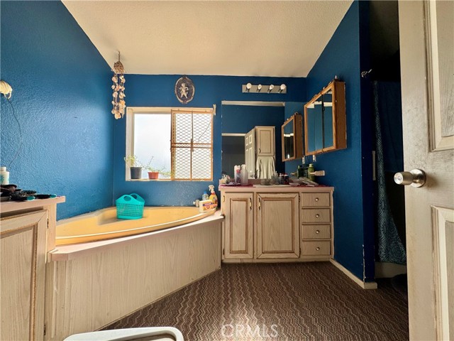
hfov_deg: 102.1
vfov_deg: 85.7
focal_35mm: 14
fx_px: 184
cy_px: 170
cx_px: 227
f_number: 2.2
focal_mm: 2.22
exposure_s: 1/237
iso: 40
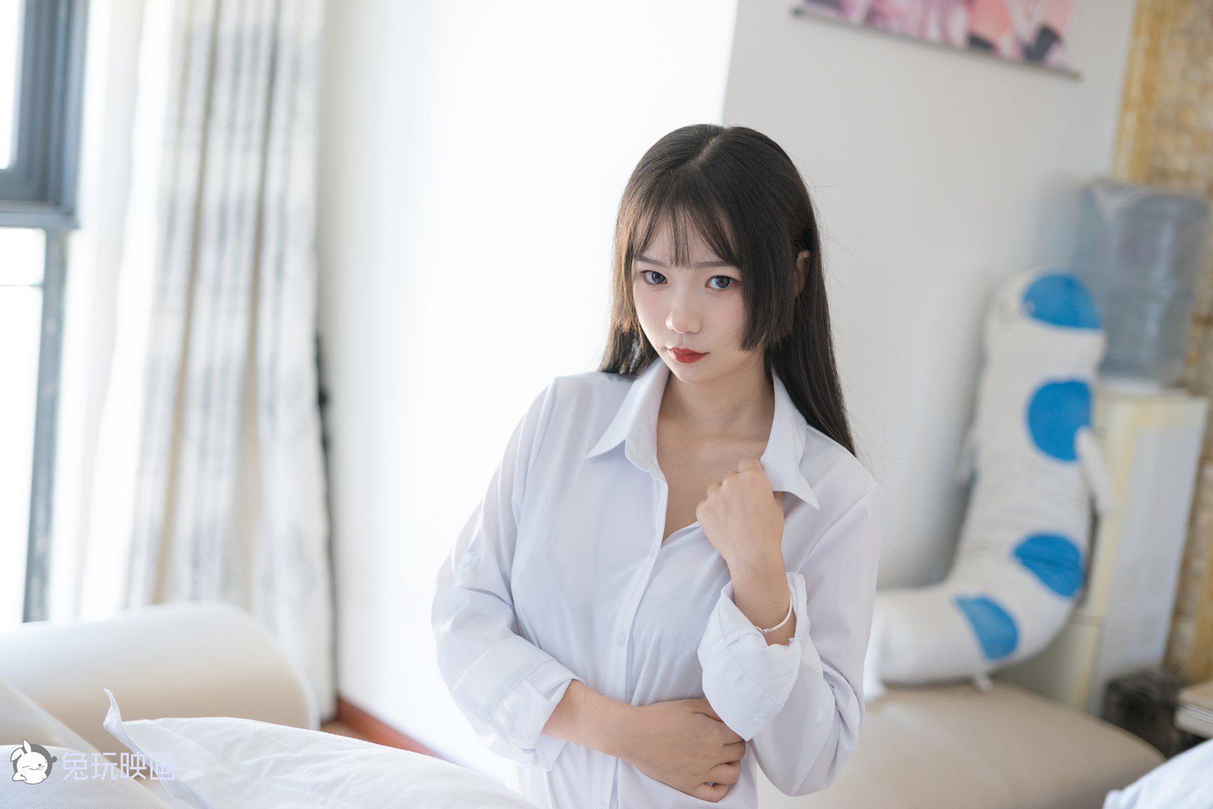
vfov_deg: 27.0
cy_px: 404
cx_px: 606
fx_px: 1685
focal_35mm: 50
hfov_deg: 39.6
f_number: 2.2
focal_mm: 50
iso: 200
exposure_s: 1/40
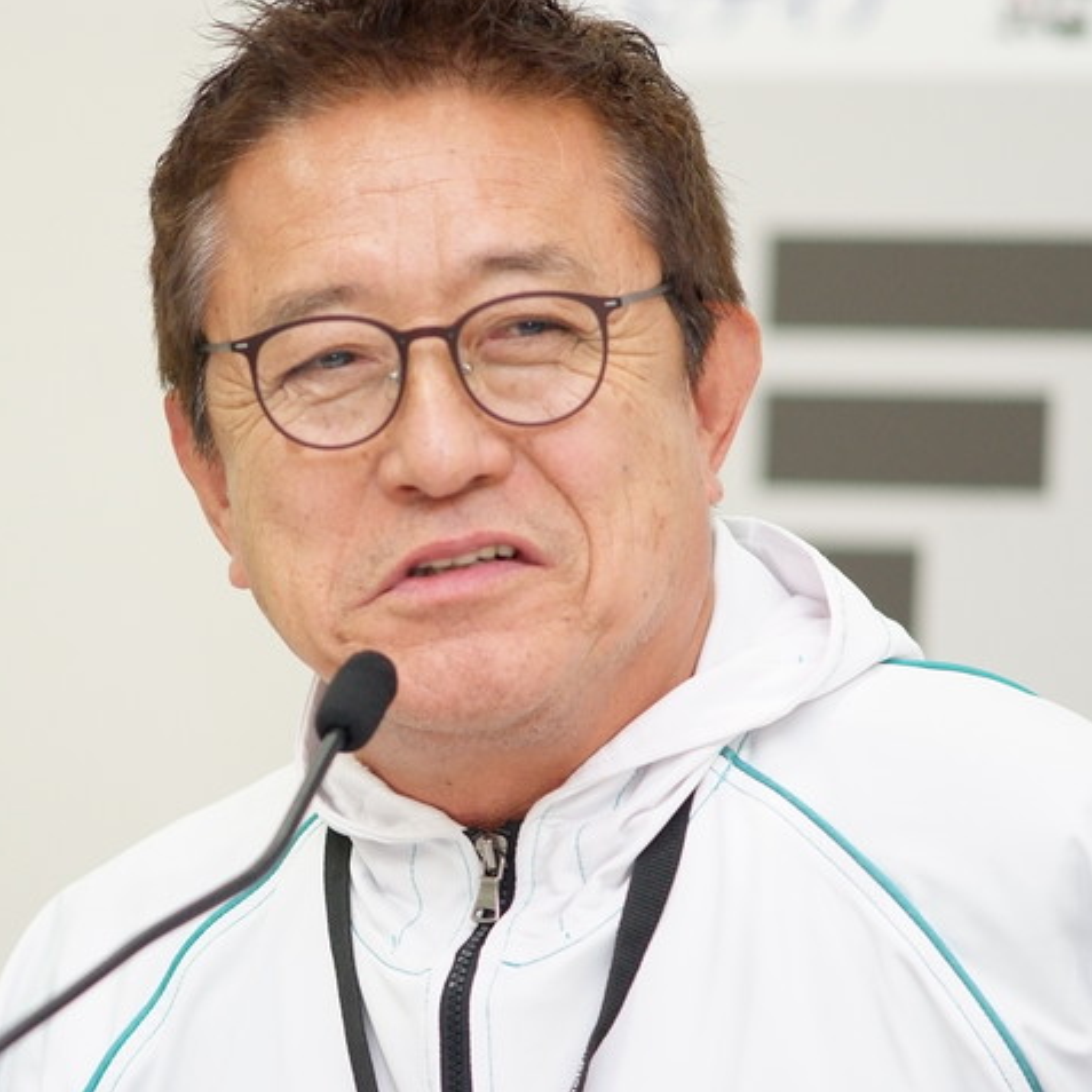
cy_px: 545
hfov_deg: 5.1
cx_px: 378
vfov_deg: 5.1
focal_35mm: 346
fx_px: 12349
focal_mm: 180
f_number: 2.8
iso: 1600
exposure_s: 1/250
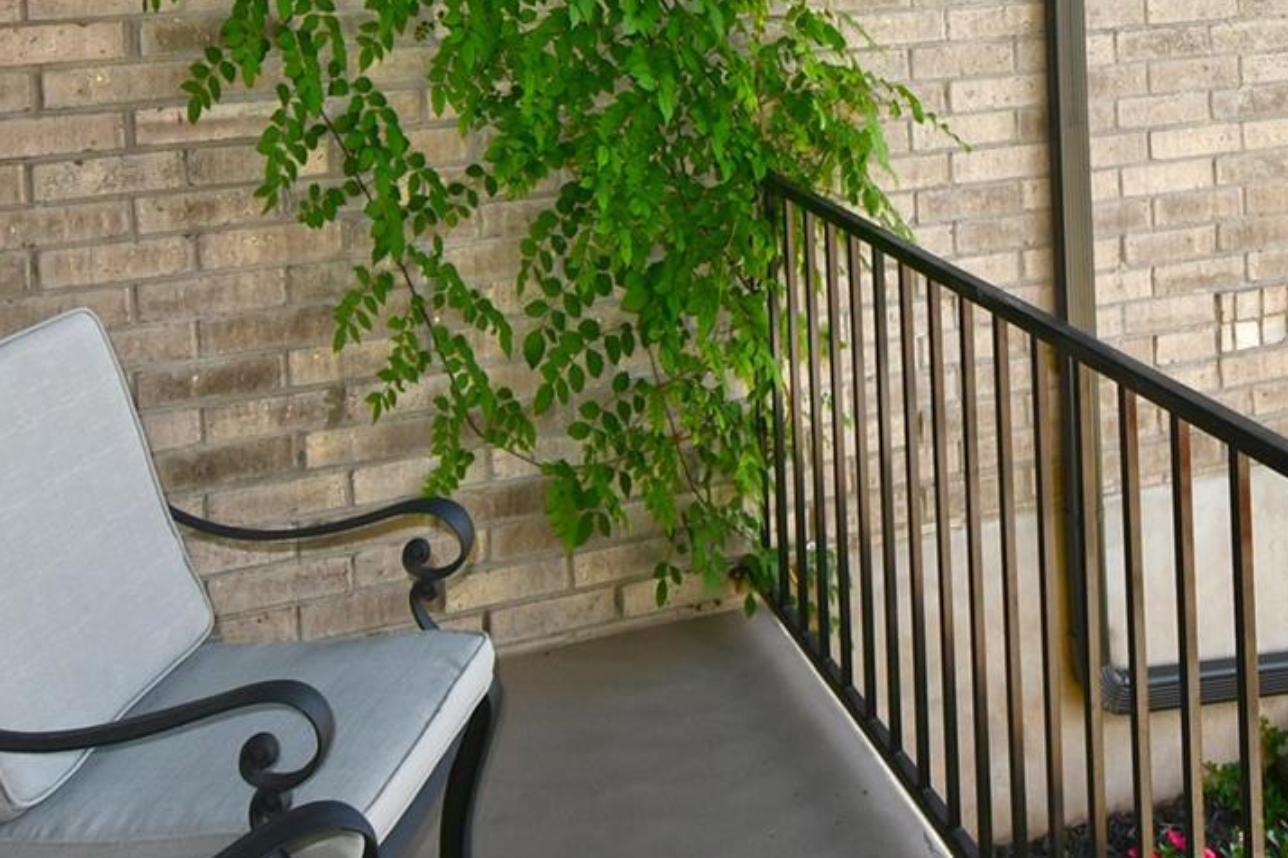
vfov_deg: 27.8
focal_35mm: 43
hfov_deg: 44.1
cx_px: 951
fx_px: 1538
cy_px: -136
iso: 100
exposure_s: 1/250
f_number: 5
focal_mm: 10
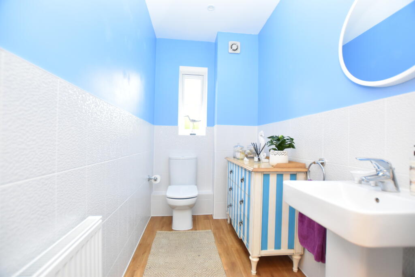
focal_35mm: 15
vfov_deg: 77.3
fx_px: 173
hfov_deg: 100.4
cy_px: 138
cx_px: 208
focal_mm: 10
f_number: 3.5
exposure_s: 1/125
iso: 1250
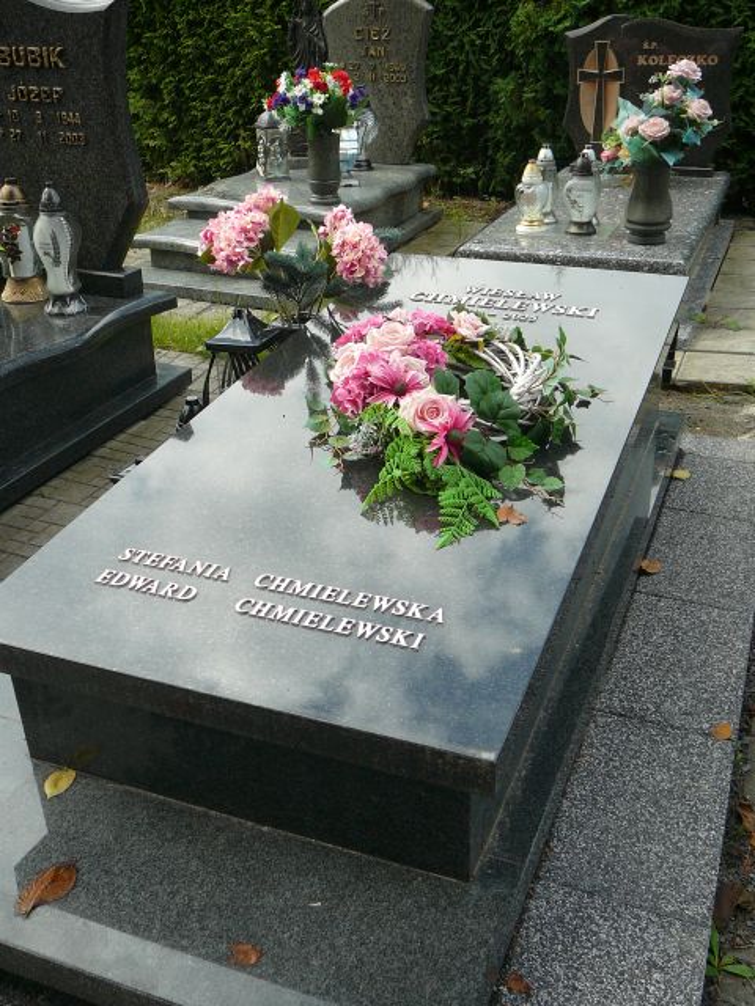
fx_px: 1018
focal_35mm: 35
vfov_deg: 52.6
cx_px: 378
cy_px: 503
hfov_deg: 40.7
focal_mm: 5.2
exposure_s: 1/400
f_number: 2.8
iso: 80
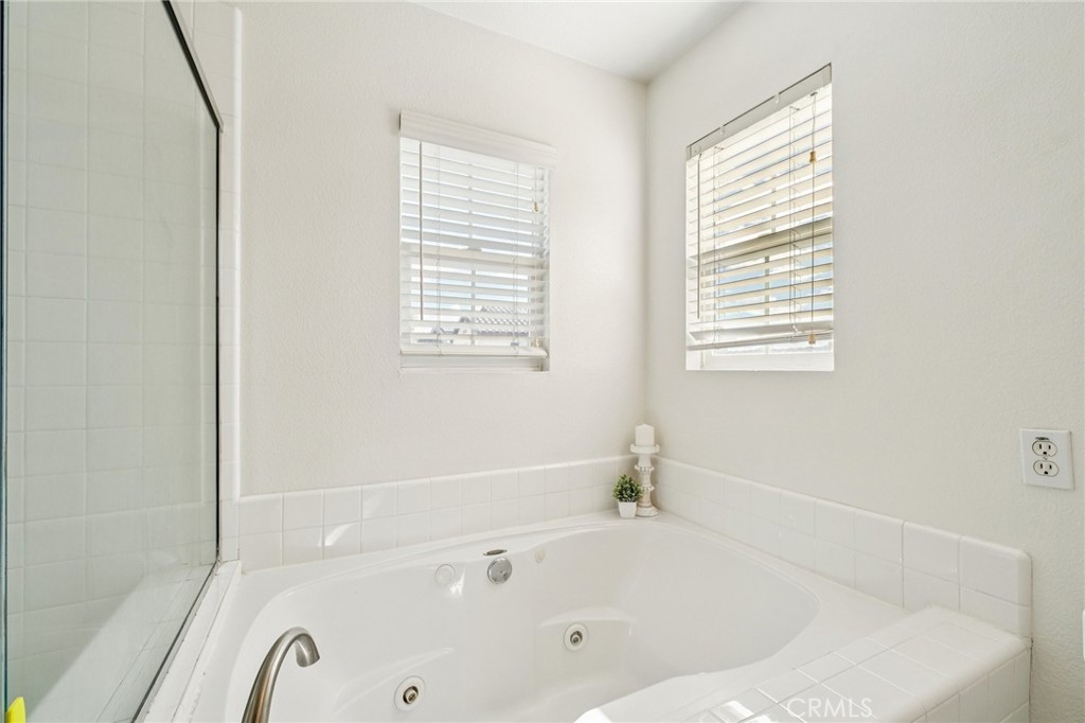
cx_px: 542
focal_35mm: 15
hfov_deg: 100.4
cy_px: 362
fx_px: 452
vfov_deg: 77.3
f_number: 8
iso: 400
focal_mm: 10
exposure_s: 1/60
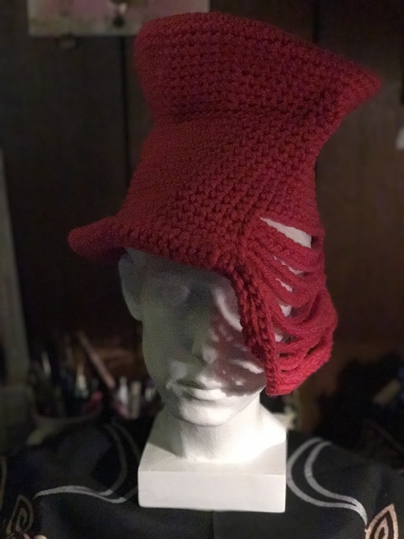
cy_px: 270
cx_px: 202
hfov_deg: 25.7
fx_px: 887
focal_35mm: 57
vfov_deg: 33.8
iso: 1250
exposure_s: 1/60
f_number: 2.8
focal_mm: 6.6
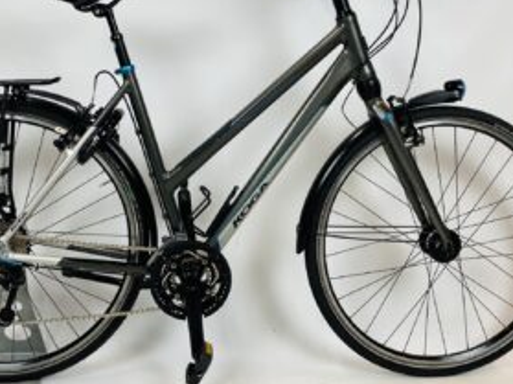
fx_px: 622
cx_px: 234
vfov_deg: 33.9
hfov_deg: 44.8
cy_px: 114
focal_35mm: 42
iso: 100
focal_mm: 4.25
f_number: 1.8
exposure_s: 1/100
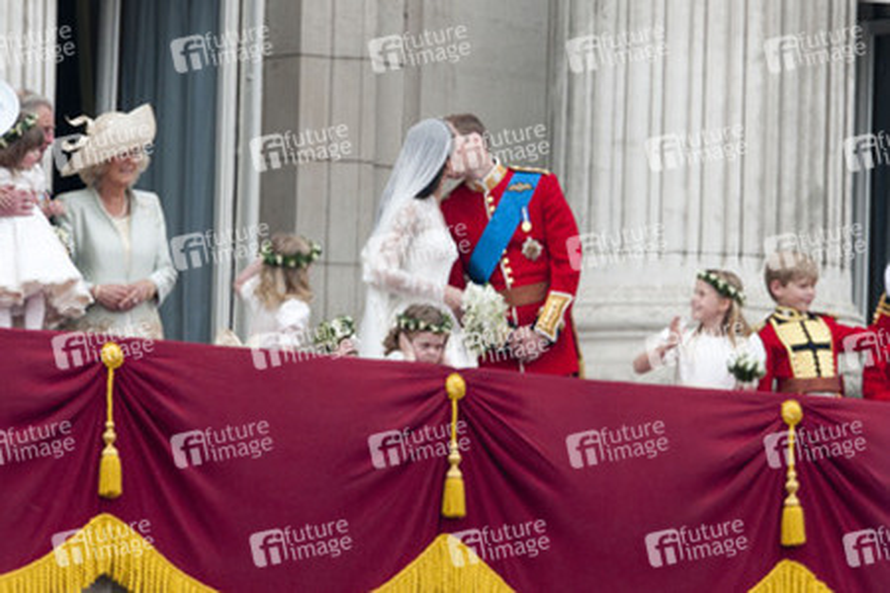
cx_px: 445
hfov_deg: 3.4
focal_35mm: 600
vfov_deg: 2.3
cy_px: 296
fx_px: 14832
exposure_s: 1/1600
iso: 640
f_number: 5.6
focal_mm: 400
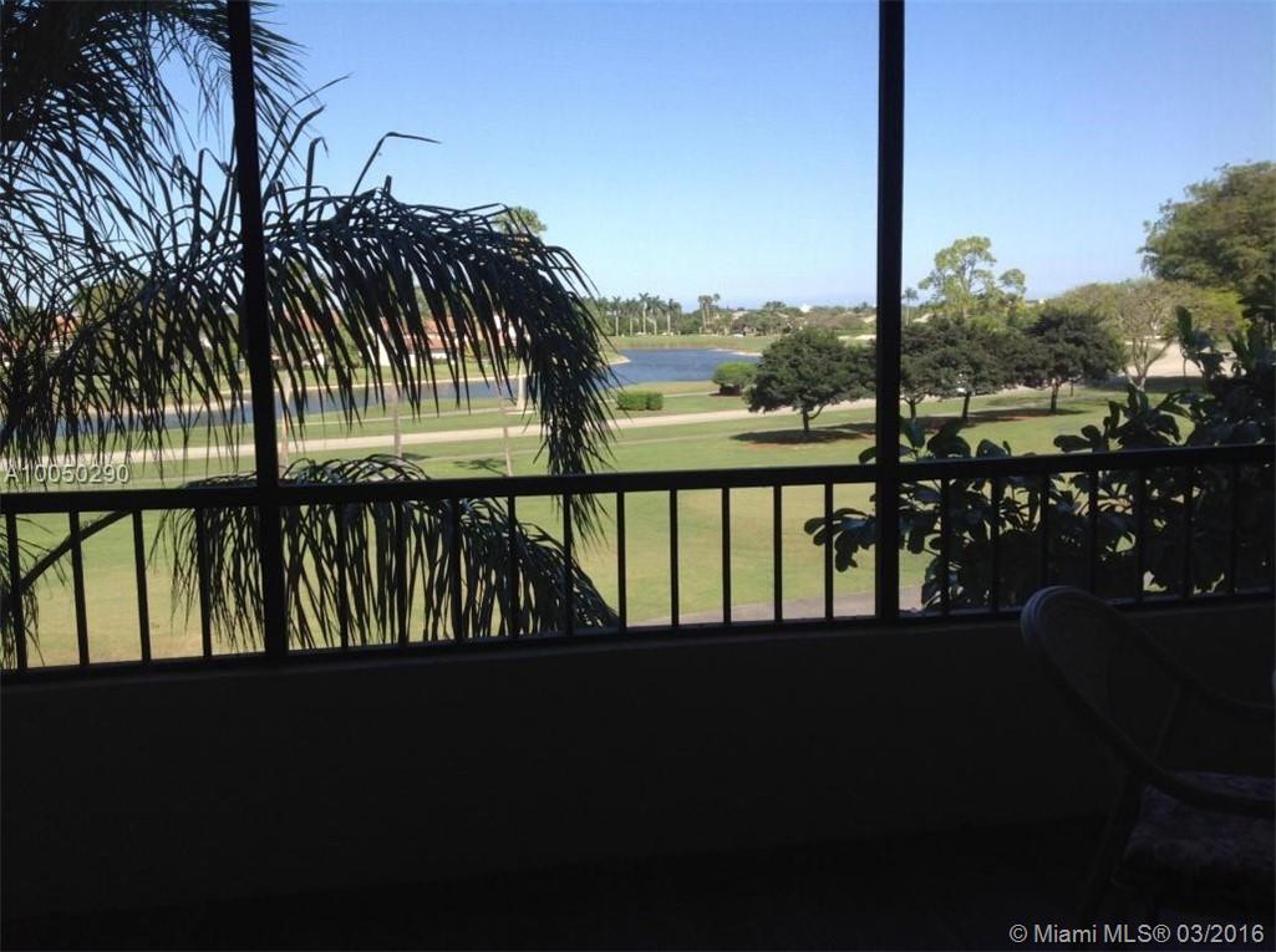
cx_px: 638
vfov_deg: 40.6
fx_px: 1288
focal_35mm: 35
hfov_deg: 52.7
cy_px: 476
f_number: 2.4
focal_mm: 4.28
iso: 50
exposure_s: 1/643
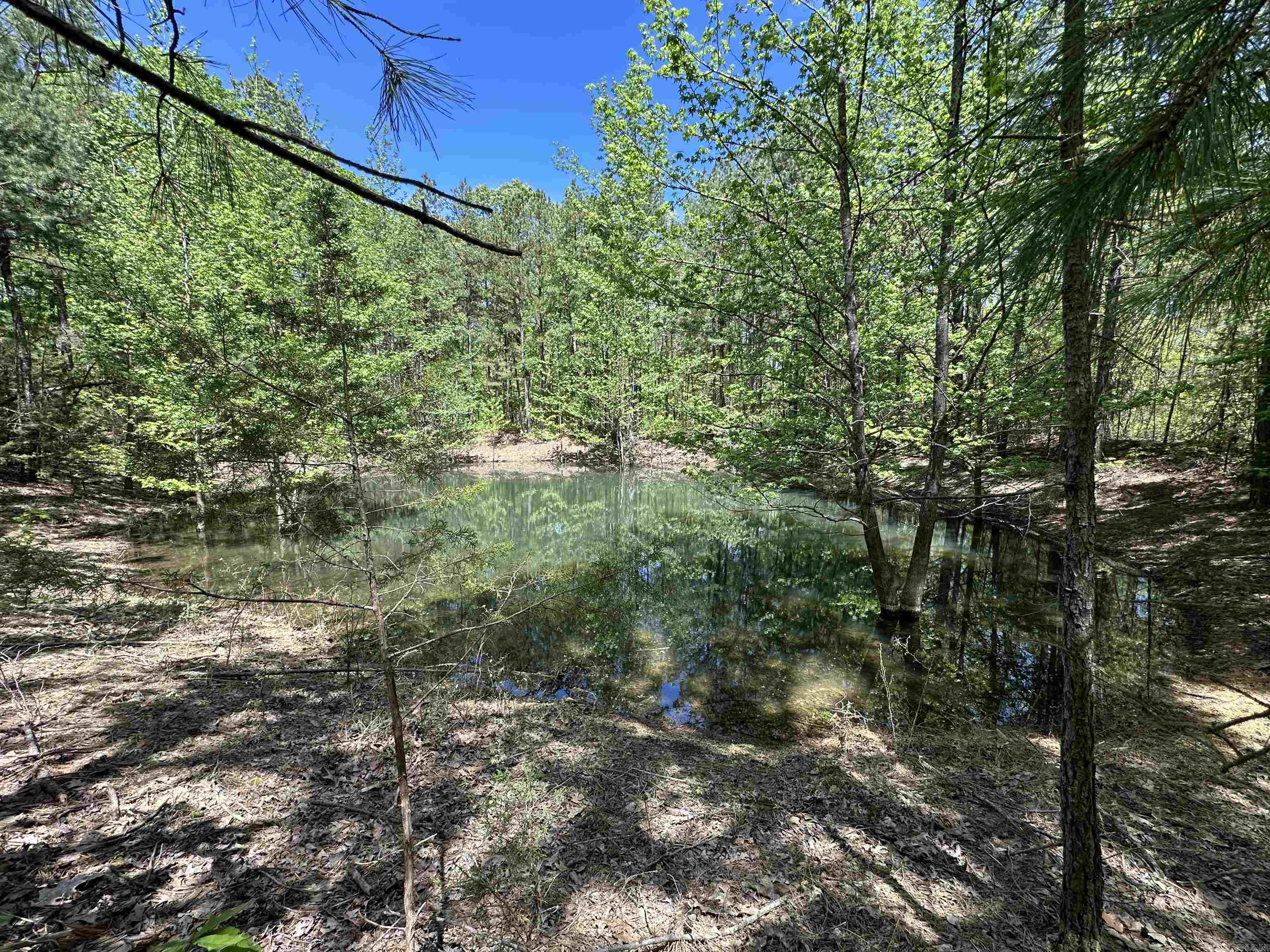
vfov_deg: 85.7
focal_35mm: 14
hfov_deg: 102.1
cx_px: 635
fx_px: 514
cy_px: 476
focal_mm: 2.22
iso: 40
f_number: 2.2
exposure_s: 1/359
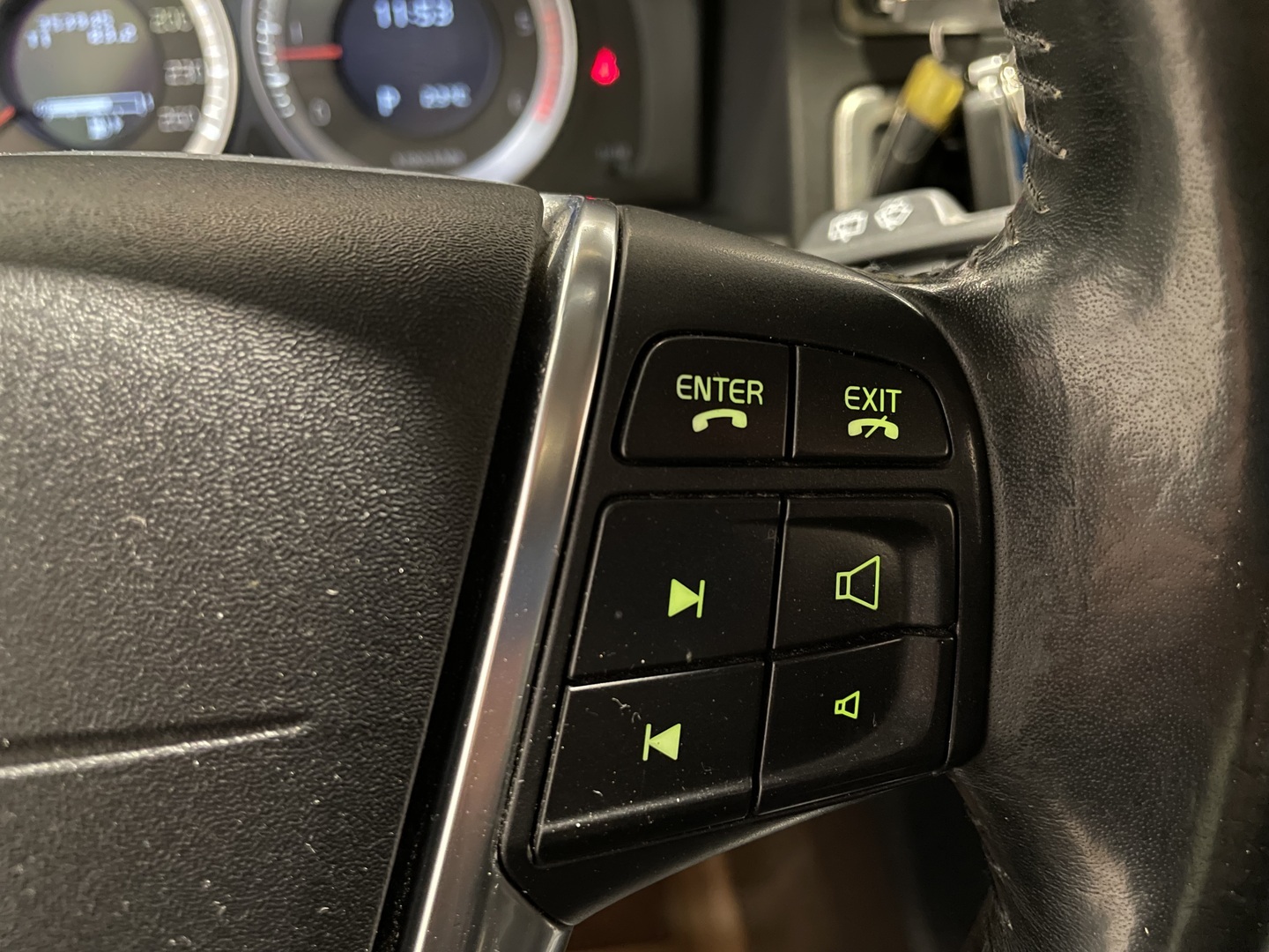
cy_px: 476
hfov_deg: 67.3
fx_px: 953
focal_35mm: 26
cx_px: 634
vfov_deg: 53.1
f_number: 1.6
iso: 2000
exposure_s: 1/25
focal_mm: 4.2
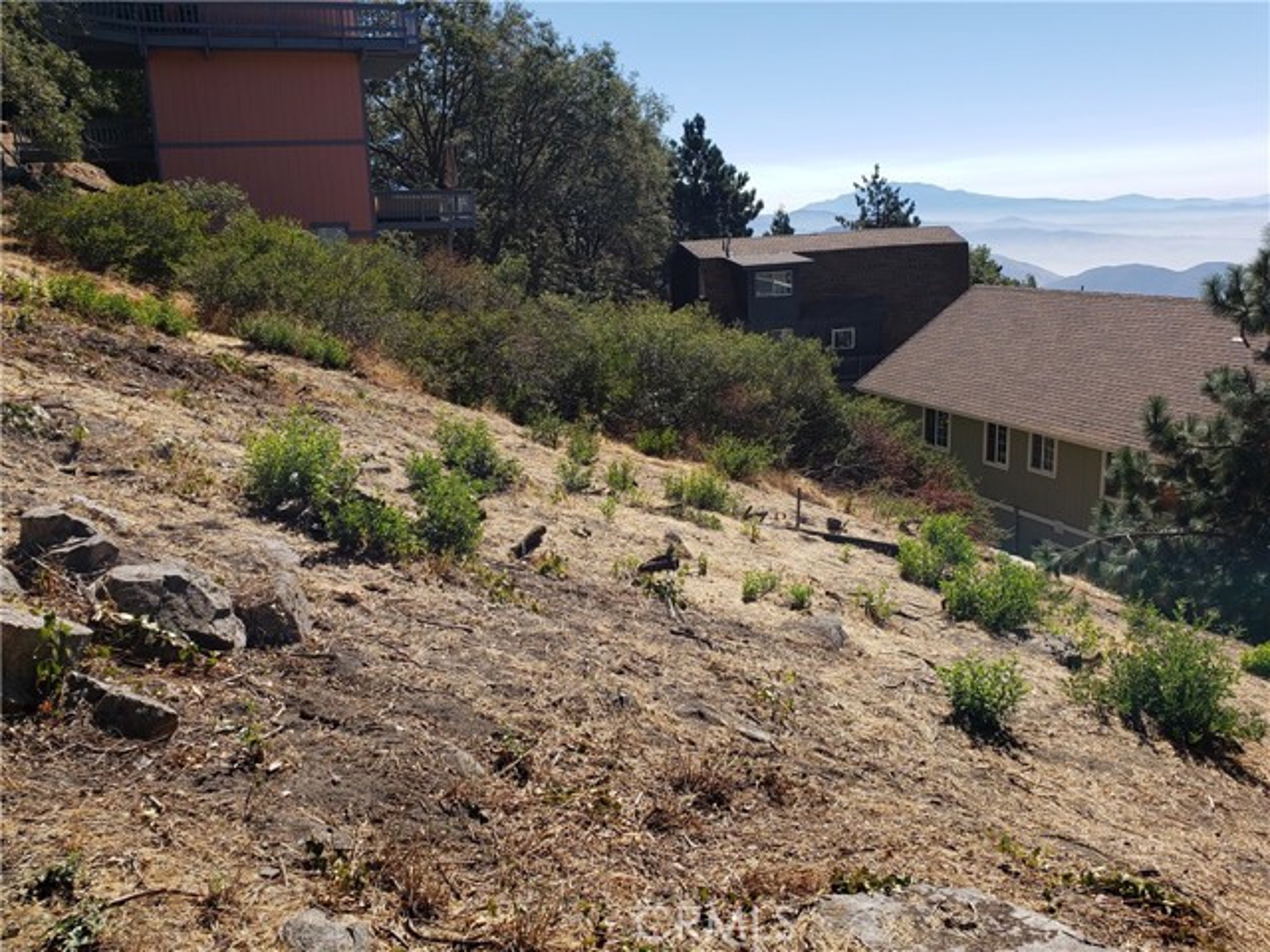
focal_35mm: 26
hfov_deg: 67.3
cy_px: 476
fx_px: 954
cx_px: 635
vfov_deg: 53.1
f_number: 2.4
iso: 50
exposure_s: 1/1686
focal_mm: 4.3
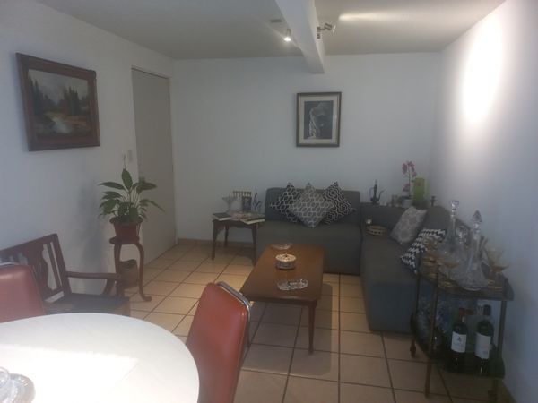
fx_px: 389
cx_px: 269
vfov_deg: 54.9
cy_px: 202
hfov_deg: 69.4
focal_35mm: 25
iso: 320
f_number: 1.8
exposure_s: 1/33.3
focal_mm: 4.6
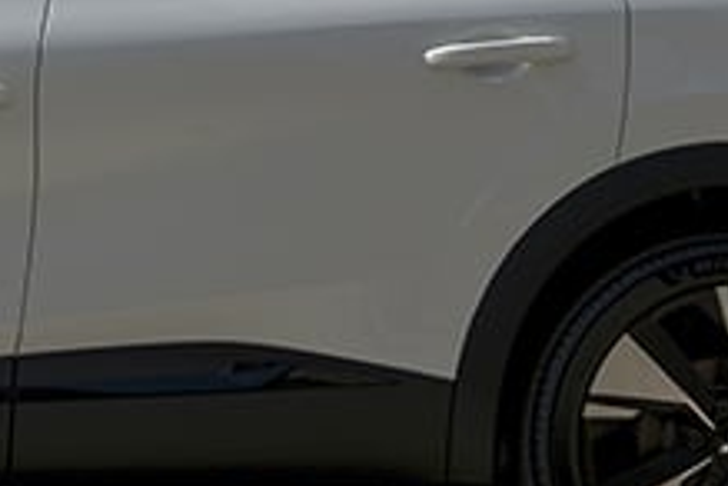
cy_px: 40
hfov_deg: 7.9
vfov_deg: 5.3
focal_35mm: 257
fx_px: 5197
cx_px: -189
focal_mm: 47
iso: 100
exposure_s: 1/640
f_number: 5.6
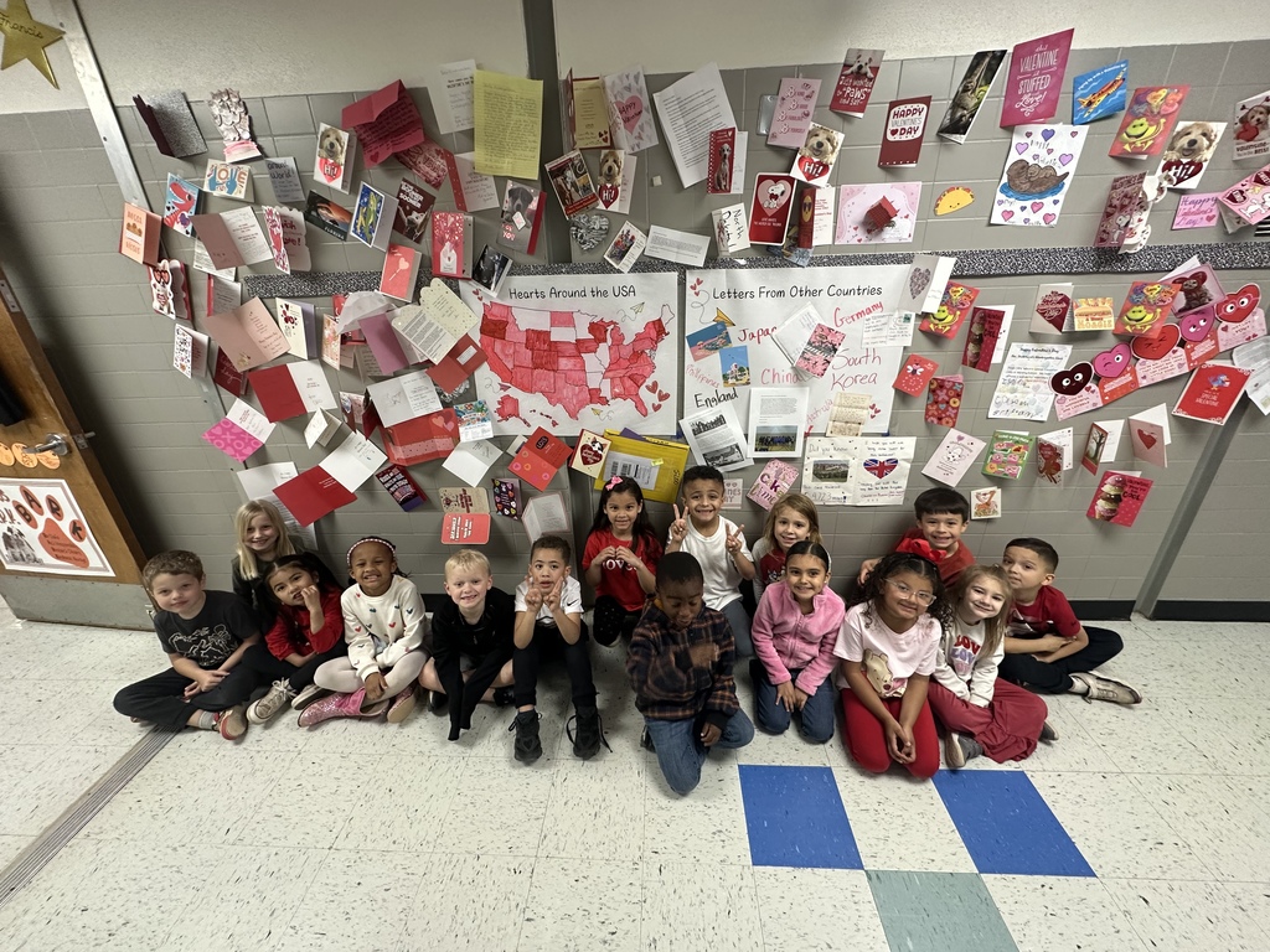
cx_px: 635
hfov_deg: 102.1
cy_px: 476
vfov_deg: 85.7
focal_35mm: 14
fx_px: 514
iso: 200
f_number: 2.2
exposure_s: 1/60
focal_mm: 2.22
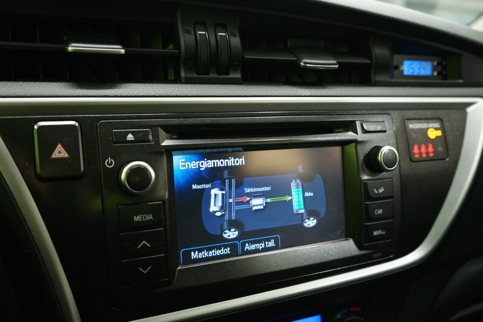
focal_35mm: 32
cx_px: 243
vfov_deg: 41.1
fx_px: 429
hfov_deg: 58.7
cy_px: 160
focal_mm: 31
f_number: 5
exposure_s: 1/13
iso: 1000
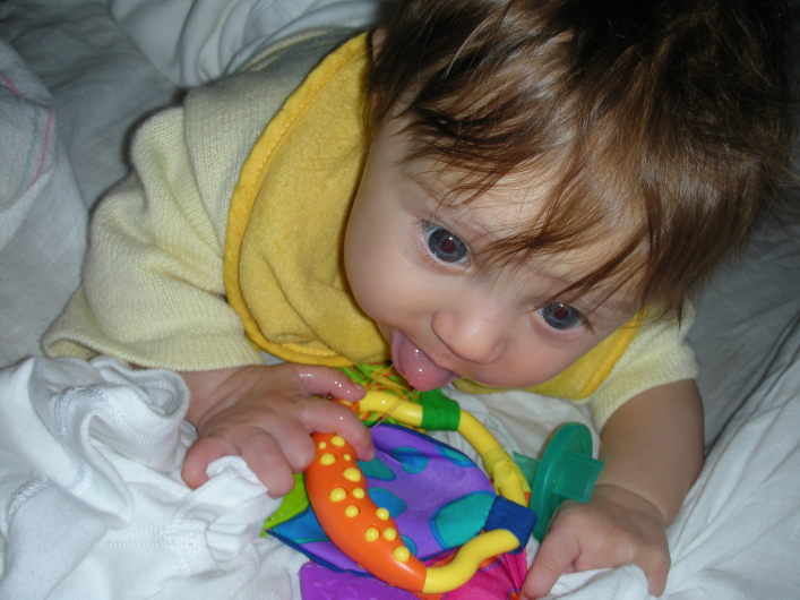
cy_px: 300
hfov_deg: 41.2
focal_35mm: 46
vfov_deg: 31.5
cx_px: 400
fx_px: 1063
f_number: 9.1
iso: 50
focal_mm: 7.7
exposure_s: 1/60
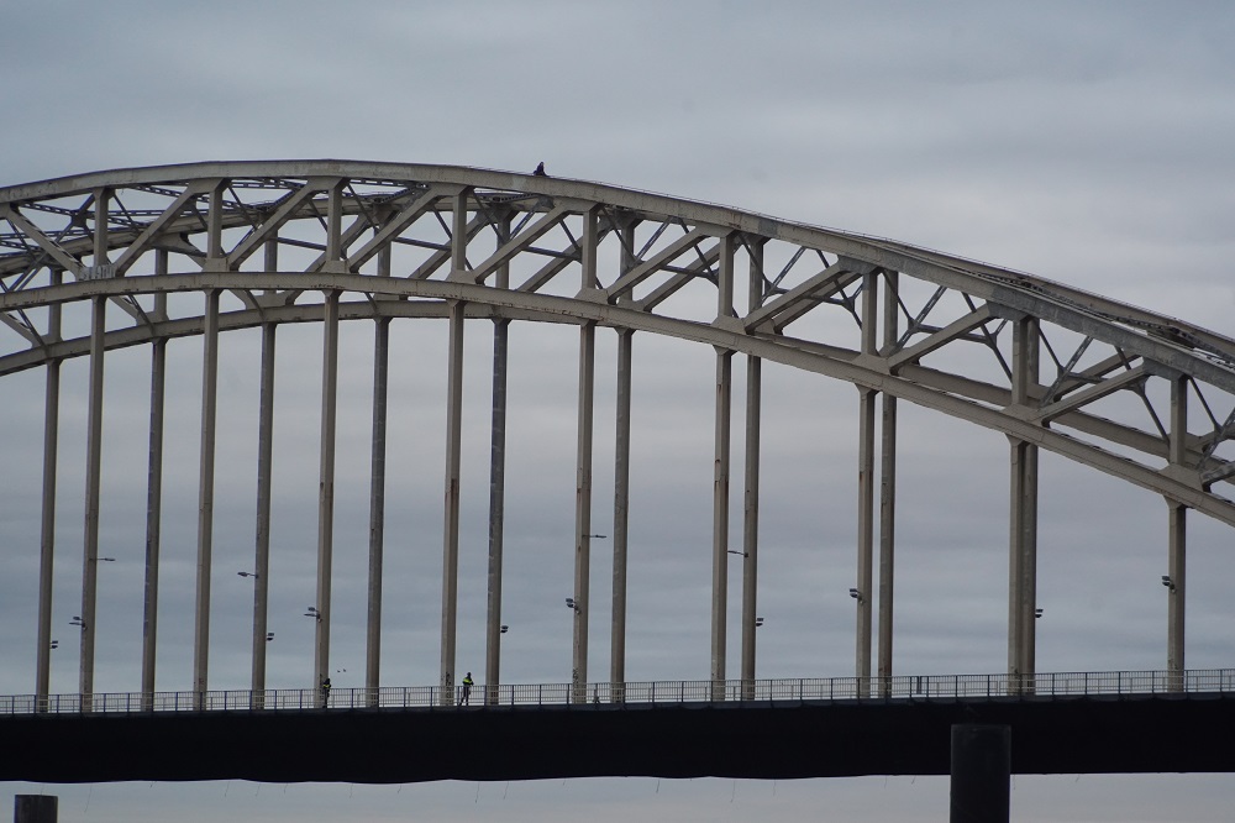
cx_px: 618
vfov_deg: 18.2
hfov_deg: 27.0
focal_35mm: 75
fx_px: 2572
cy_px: 412
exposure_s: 1/160
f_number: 4
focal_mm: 75
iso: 3200
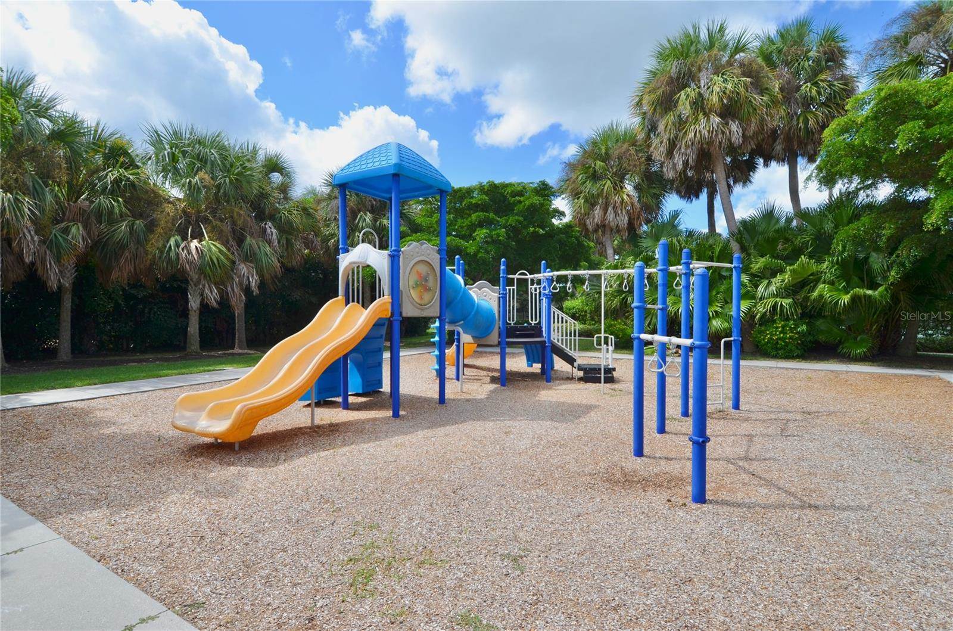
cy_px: 316
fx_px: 475
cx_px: 476
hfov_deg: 90.1
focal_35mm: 18
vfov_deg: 67.1
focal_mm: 12
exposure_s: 1/250
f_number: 8
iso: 100
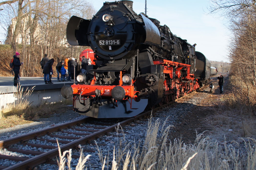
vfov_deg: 31.0
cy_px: 73
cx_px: 134
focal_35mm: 43
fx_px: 305
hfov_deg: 45.5
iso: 100
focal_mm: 18
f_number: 3.5
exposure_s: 1/500
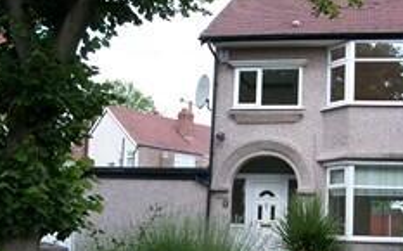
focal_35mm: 51
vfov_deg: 25.1
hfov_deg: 39.4
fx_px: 559
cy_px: 171
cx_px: 251
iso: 50
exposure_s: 1/125
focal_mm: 7.4
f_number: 5
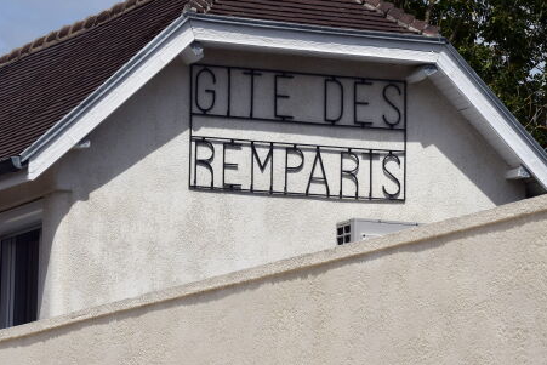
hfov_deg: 9.6
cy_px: 146
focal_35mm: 214
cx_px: 319
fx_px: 3252
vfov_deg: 6.4
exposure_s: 1/640
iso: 200
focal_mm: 92
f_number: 11
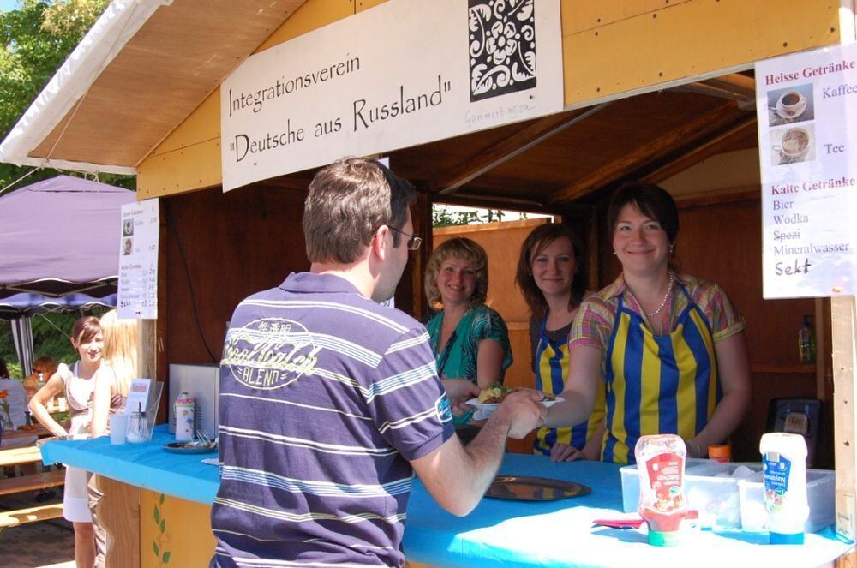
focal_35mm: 42
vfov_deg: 31.8
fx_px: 998
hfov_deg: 46.5
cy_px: 284
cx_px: 428
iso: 800
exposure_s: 1/320
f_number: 10
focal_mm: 28
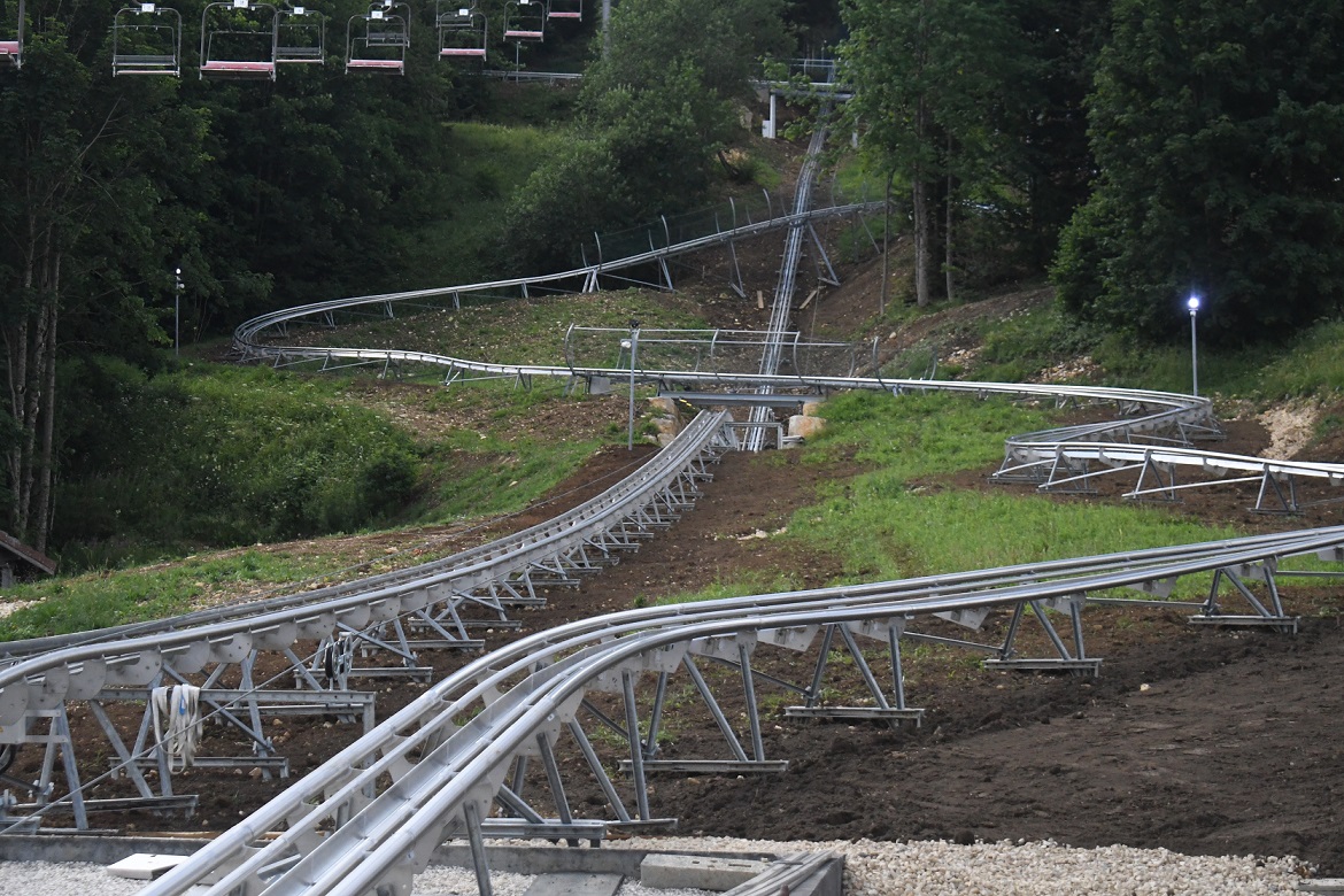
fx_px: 2800
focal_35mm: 75
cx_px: 672
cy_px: 448
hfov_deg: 27.0
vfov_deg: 18.2
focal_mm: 50
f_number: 5.6
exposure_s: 1/8000
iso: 3200
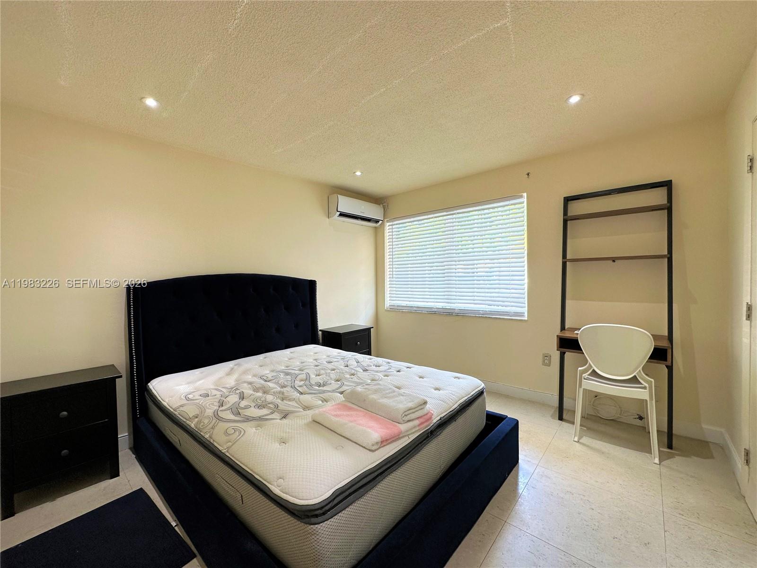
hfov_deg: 102.1
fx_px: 306
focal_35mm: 14
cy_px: 284
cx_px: 378
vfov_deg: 85.7
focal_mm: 2.22
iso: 64
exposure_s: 1/120
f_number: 2.2
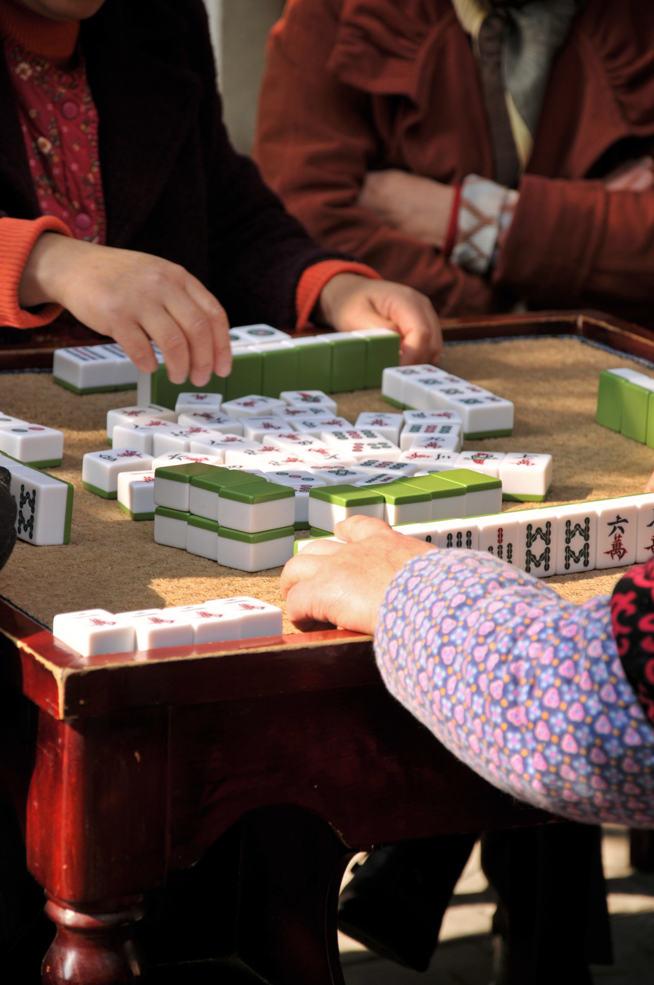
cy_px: 492
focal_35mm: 158
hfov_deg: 8.7
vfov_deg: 13.1
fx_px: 4303
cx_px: 327
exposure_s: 1/160
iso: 200
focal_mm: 105
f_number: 5.6
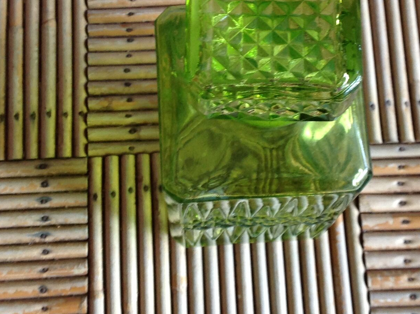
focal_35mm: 75
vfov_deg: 19.5
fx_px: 908
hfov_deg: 26.0
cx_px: 214
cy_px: 103
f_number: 2.4
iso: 80
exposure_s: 1/15
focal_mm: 4.28
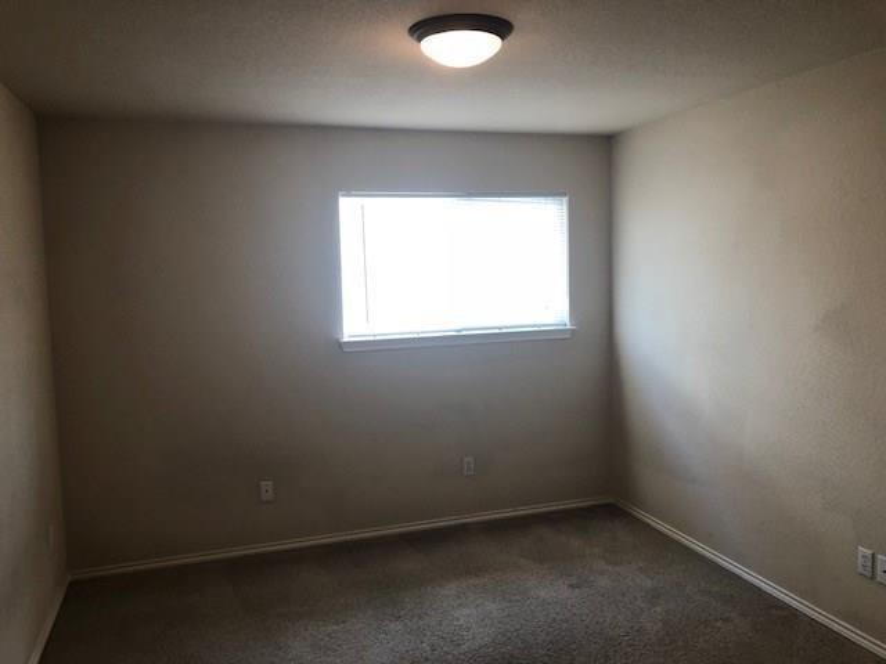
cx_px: 443
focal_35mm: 28
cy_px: 332
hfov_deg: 63.4
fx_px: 717
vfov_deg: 49.7
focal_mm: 4
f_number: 1.8
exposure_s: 1/24
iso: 40
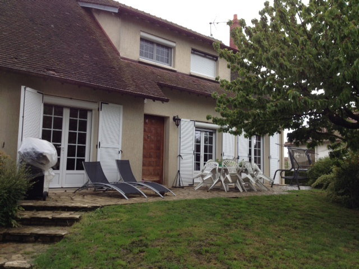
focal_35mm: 35
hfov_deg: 52.6
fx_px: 363
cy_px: 134
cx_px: 180
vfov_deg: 40.7
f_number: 2.4
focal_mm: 4.28
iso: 50
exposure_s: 1/332
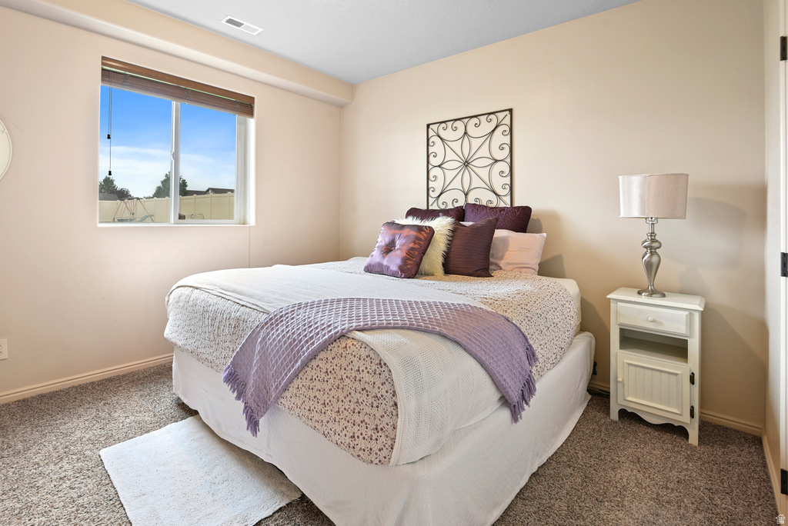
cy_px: 263
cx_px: 394
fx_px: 350
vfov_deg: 73.8
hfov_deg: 96.7
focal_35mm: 16
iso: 100
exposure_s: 4
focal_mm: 16
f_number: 8
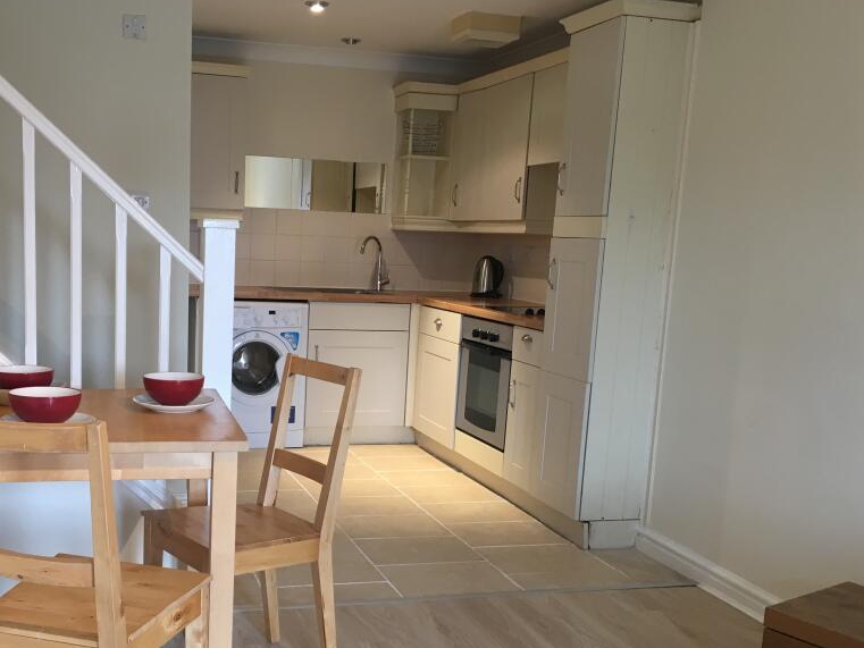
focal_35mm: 39
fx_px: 974
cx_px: 327
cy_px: 407
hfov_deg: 47.4
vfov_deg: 36.6
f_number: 2.2
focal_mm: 4.15
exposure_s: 1/33
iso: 80
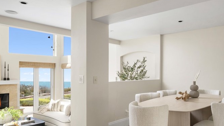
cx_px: 148
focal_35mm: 29
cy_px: 74
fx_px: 172
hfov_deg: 64.5
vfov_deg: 40.1
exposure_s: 1/15
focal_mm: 18
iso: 640
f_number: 22
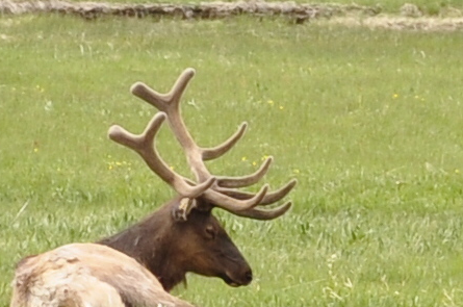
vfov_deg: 6.0
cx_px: 136
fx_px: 2911
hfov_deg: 9.1
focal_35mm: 227
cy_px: 202
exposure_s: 1/200
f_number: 10
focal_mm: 105
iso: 200
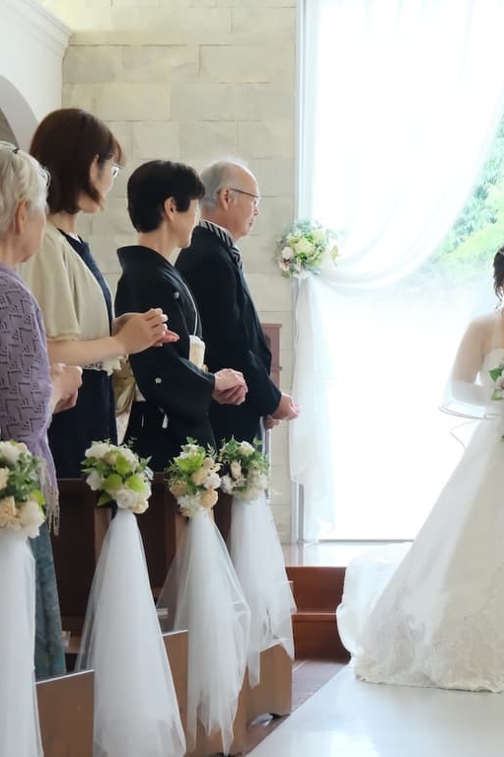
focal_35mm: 92
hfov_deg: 14.5
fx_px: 1933
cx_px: 550
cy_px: 309
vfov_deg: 22.1
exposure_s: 1/160
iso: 3200
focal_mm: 32.5
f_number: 5
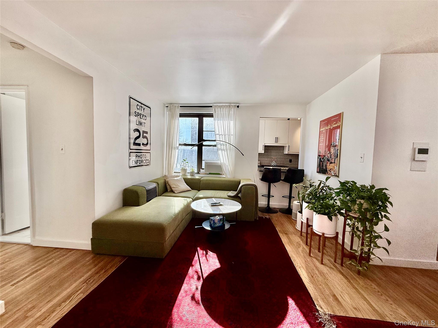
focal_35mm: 14
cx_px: 219
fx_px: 177
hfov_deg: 102.1
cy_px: 164
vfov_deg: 85.7
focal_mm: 2.22
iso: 64
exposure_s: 1/433
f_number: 2.2
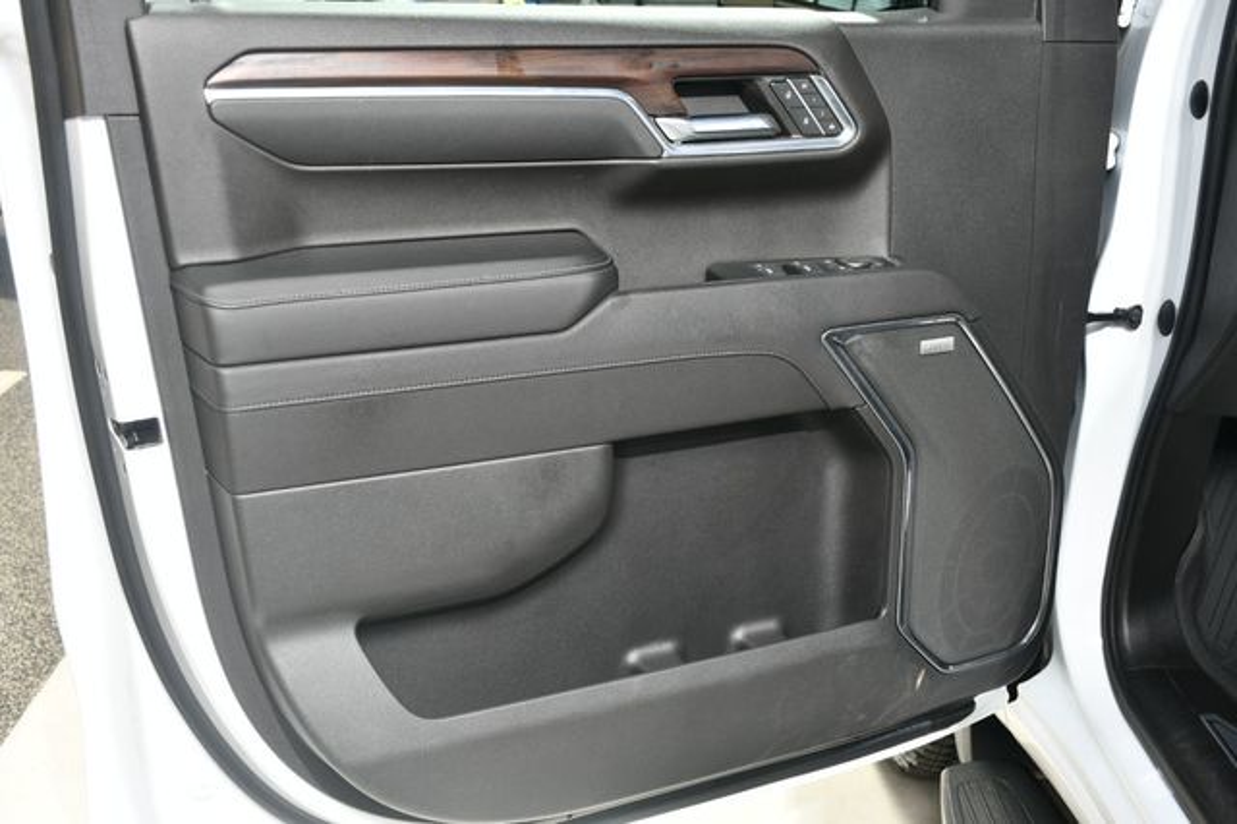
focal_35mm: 39
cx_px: 618
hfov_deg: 49.6
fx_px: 1339
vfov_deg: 34.2
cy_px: 412
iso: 100
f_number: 6.3
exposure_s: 1/160
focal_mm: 26
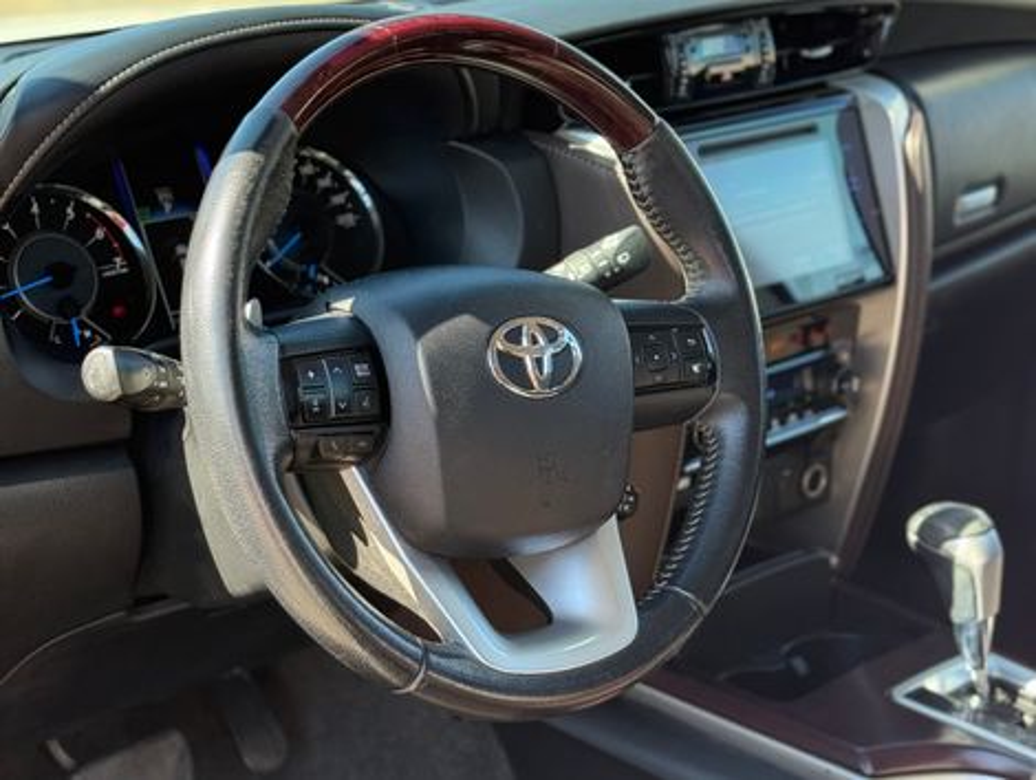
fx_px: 1439
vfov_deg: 30.3
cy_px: 390
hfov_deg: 39.6
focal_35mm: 48
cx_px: 518
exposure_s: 1/297
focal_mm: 6.76
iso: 100
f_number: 1.78
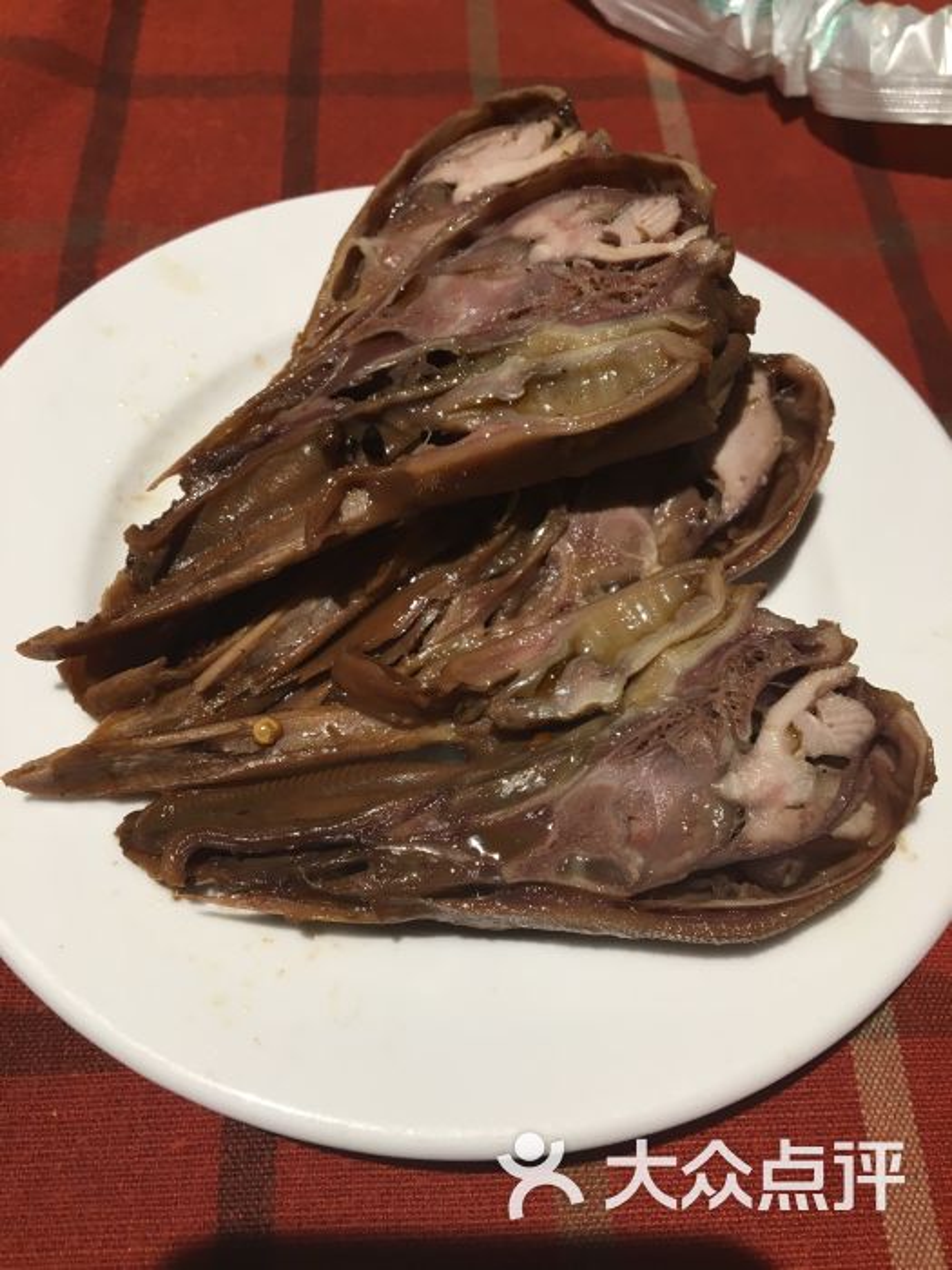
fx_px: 1063
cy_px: 635
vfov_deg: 61.7
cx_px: 476
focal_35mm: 29
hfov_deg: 48.2
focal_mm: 4.15
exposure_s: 1/33
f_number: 2.2
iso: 64
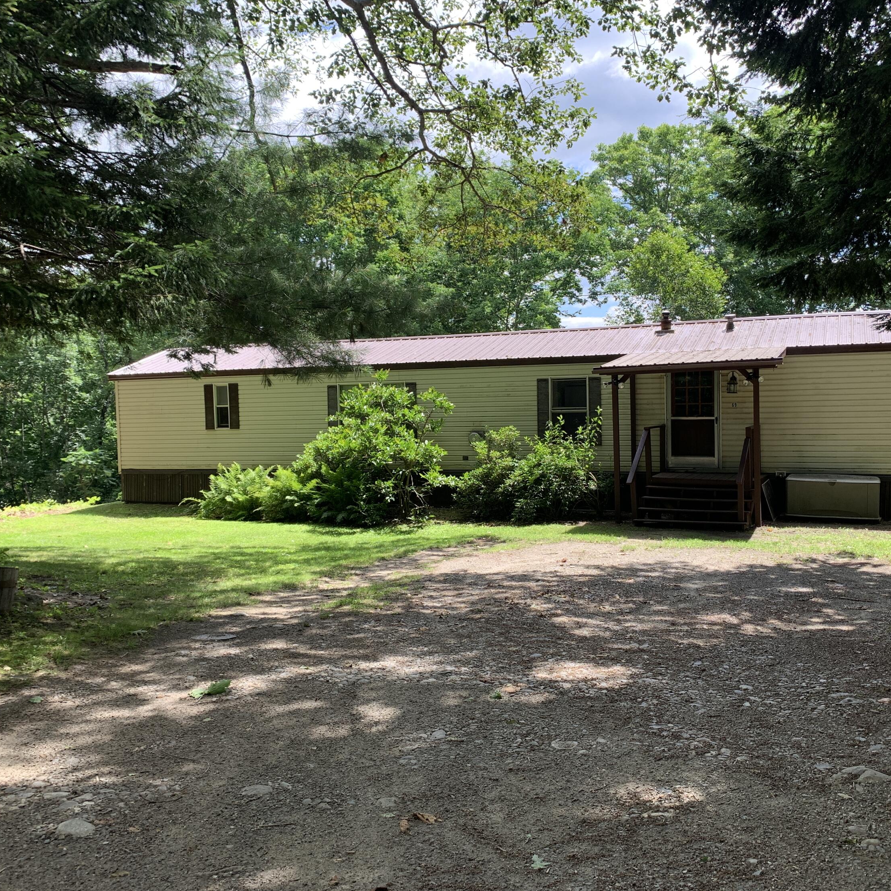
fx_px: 903
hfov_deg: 52.4
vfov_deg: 52.5
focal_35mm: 31
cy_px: 442
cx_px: 506
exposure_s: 1/531
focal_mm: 4.25
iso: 25
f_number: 1.8
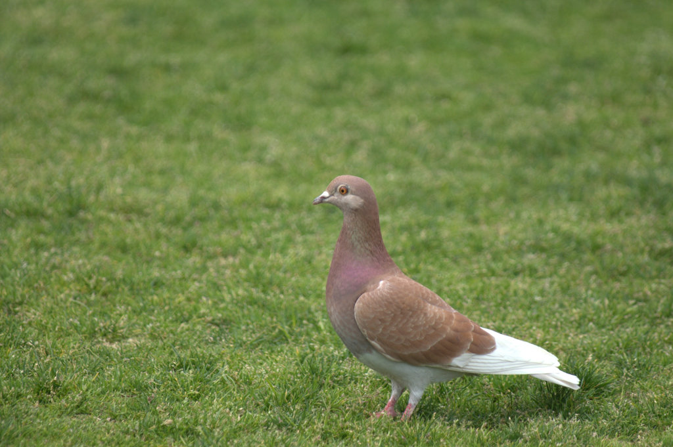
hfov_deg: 4.6
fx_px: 8406
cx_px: 336
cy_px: 224
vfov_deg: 3.1
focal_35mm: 450
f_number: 5.6
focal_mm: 300
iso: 400
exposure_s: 1/640
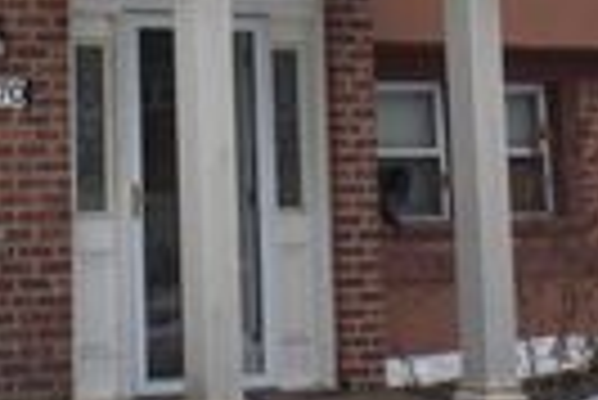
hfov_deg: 16.7
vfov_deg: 11.1
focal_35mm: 120
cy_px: -155
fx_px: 1995
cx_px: 27
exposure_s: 1/100
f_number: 9
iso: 100
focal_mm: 32
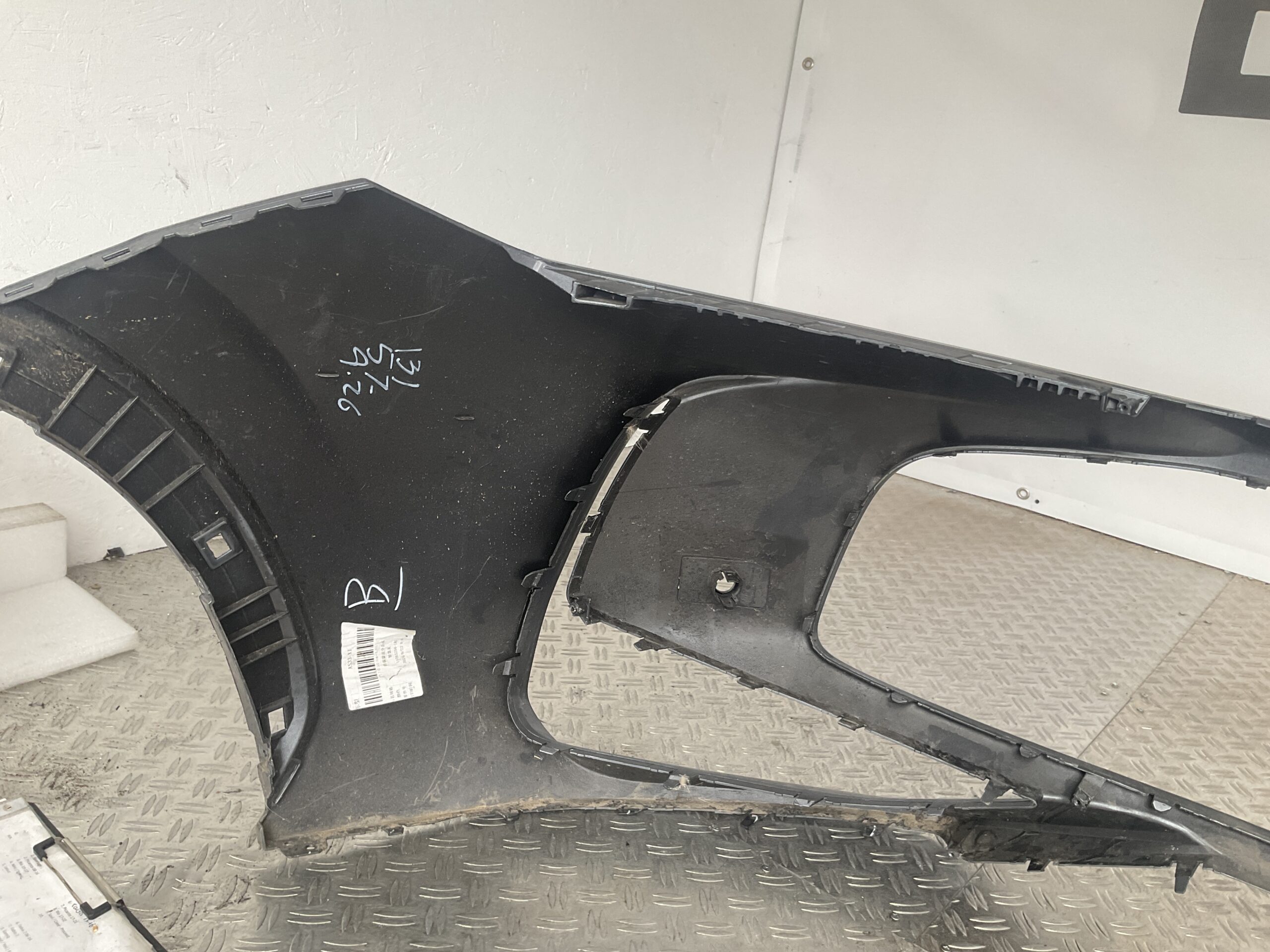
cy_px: 476
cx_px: 635
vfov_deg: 48.2
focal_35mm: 29
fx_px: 1064
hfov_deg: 61.7
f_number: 1.8
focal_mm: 3
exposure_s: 1/120
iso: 40
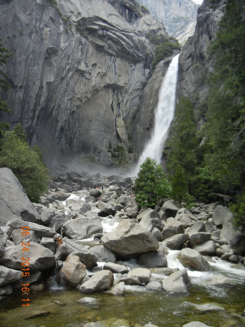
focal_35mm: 30
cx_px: 122
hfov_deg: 46.8
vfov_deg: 60.0
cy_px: 164
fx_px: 283
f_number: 3.5
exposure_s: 1/384
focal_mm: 5.4
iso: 160
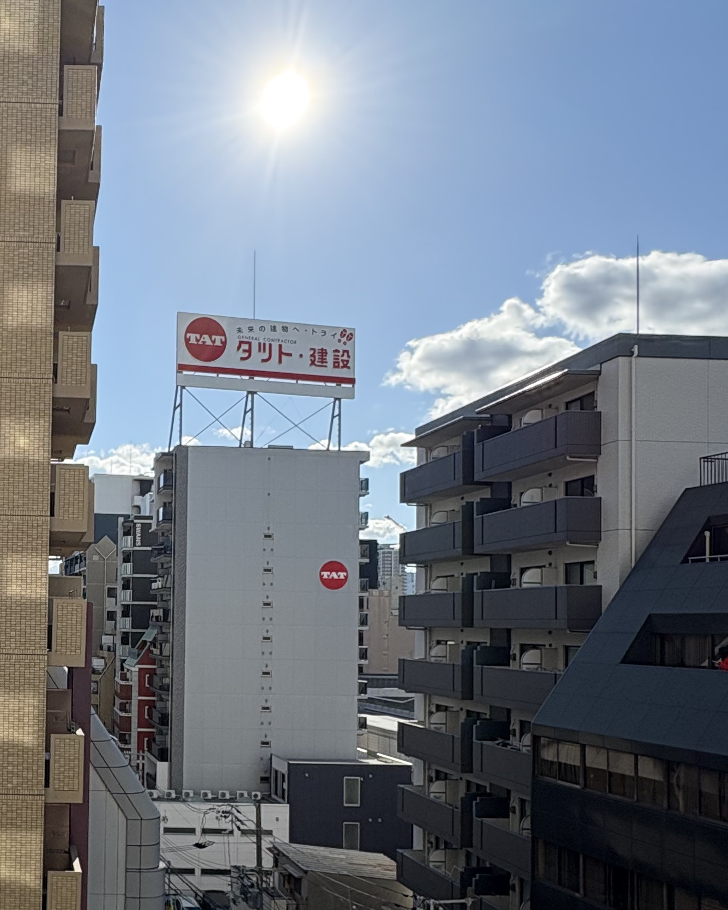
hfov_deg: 40.3
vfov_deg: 53.3
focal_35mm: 33
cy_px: 597
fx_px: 889
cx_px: 41
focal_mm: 2.22
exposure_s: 1/2083
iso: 50
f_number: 2.2
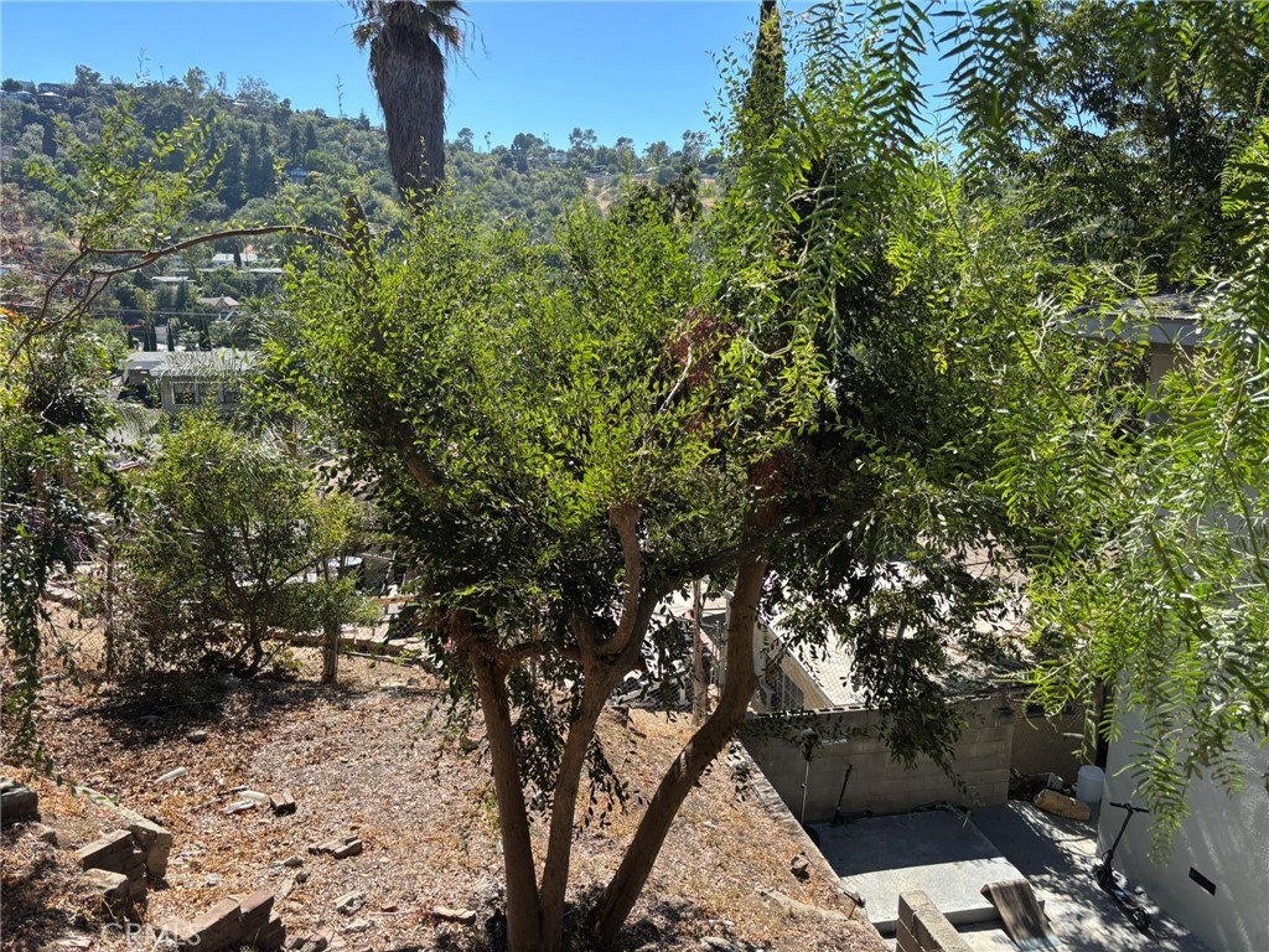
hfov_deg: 67.3
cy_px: 476
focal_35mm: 26
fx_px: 953
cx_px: 634
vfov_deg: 53.1
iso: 50
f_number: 1.6
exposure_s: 1/1037
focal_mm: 5.96
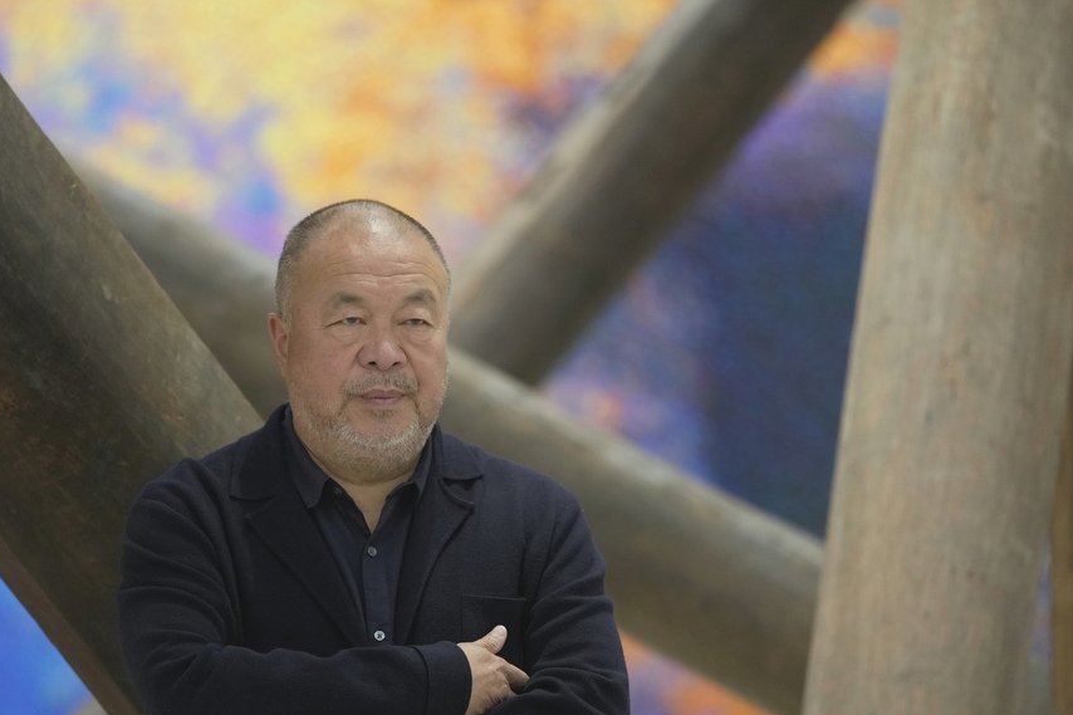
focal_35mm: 281
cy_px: 421
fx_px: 8373
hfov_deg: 7.3
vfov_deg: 4.9
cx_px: 353
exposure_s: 1/100
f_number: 2.8
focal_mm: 200
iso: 1600
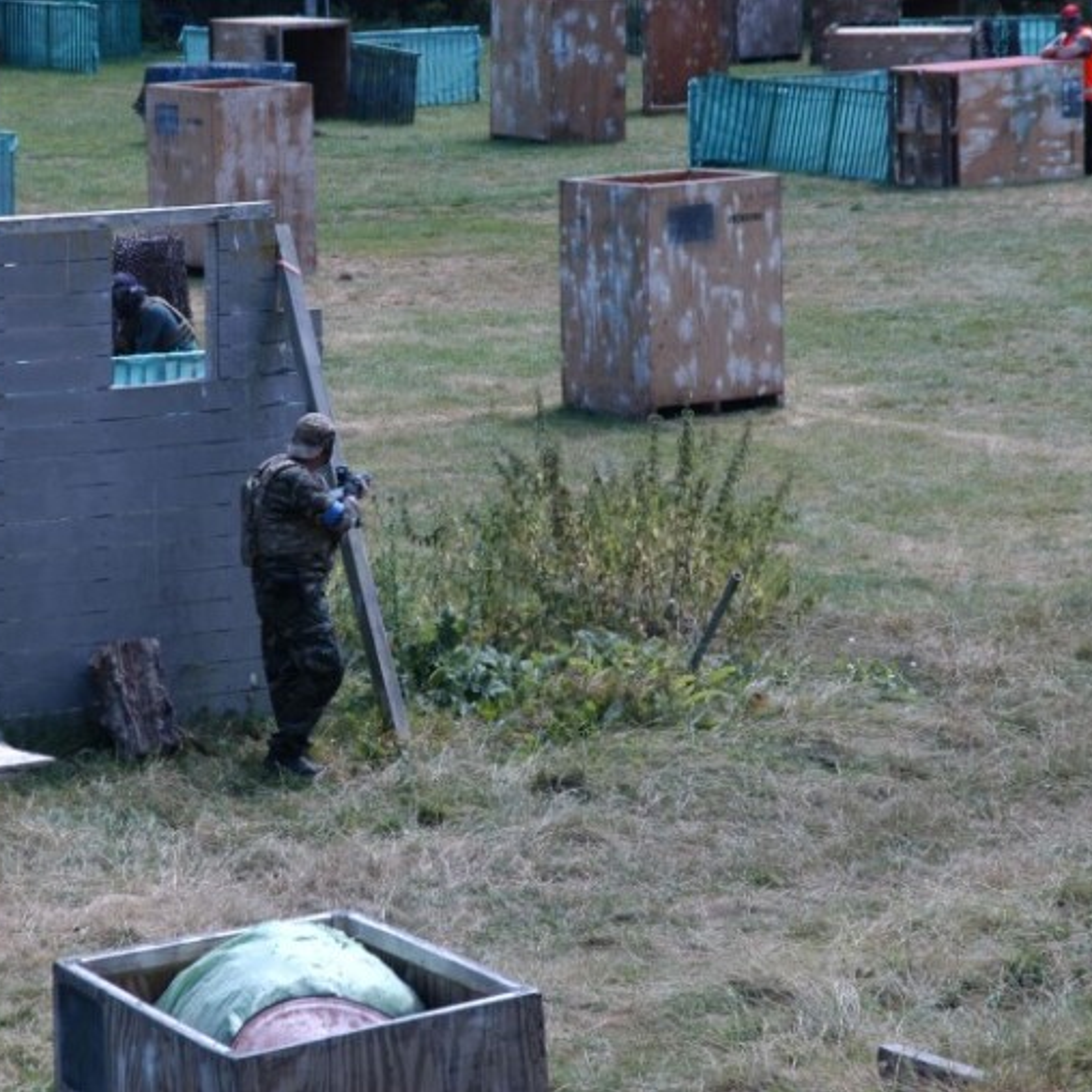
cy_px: 546
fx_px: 5840
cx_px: 279
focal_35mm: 164
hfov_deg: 10.7
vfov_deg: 10.7
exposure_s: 1/320
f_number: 9
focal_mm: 85
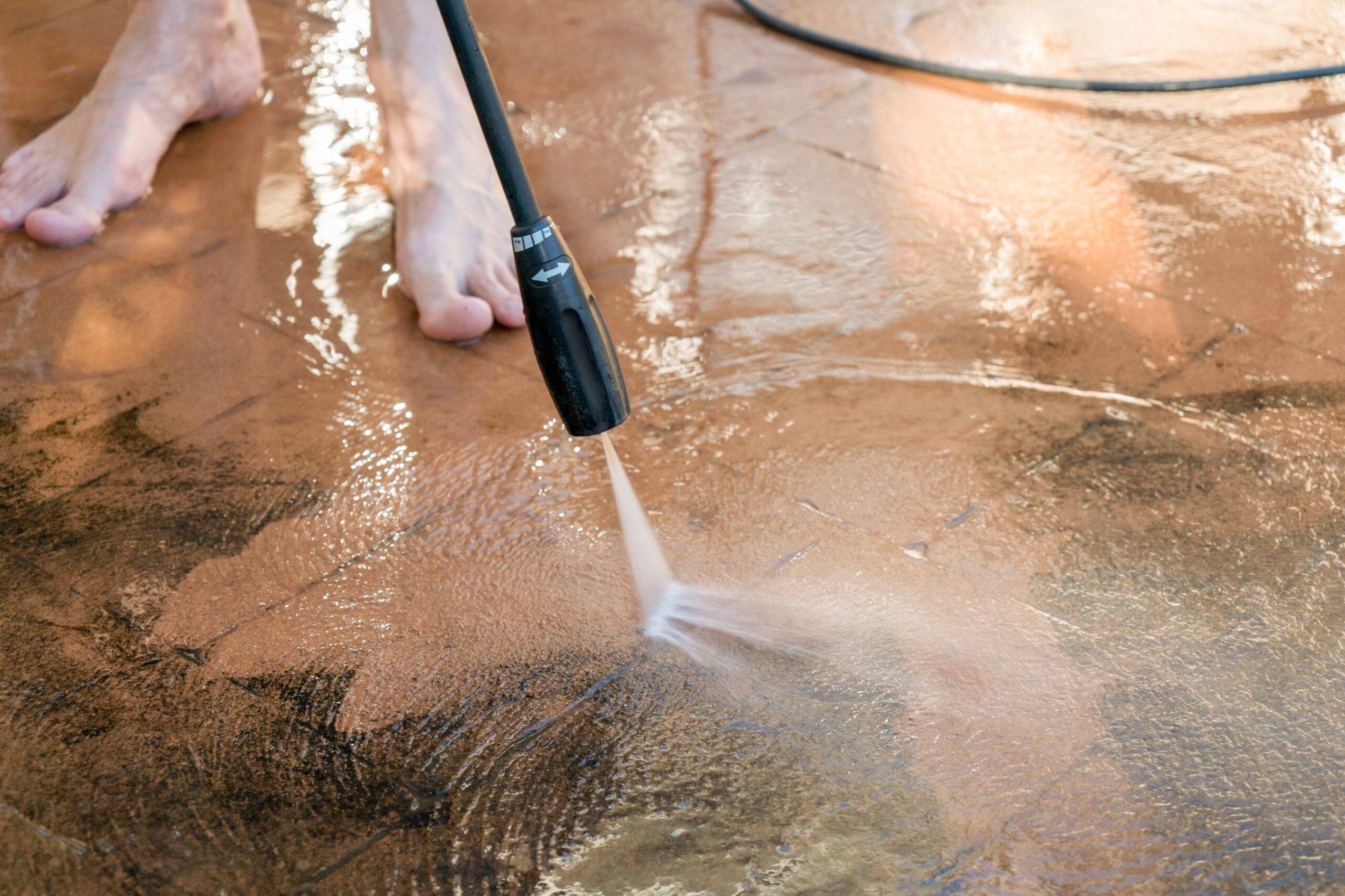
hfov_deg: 28.8
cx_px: 672
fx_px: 2615
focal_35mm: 70
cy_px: 448
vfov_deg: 19.5
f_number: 5
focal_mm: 70
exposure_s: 1/800
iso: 400
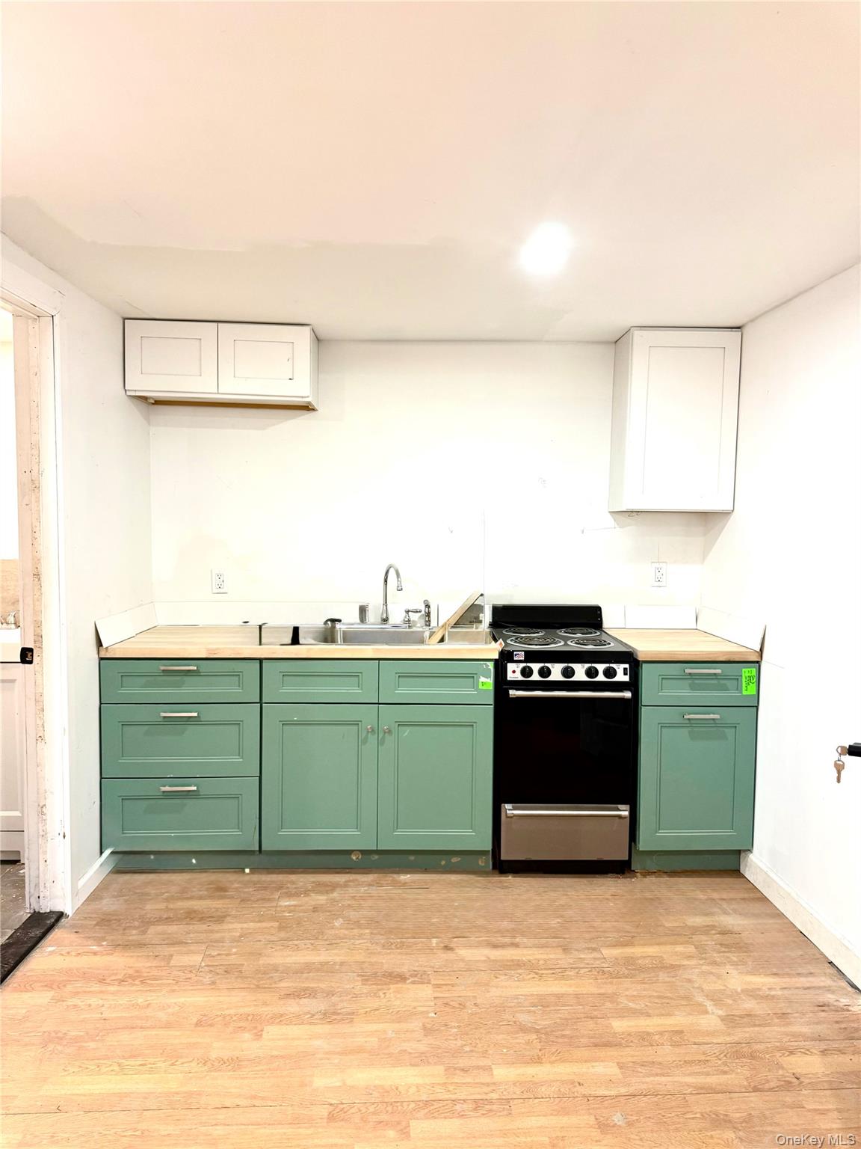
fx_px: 796
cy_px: 574
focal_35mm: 24
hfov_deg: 56.8
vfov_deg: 71.6
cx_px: 430
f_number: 1.78
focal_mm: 6.76
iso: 160
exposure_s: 1/120
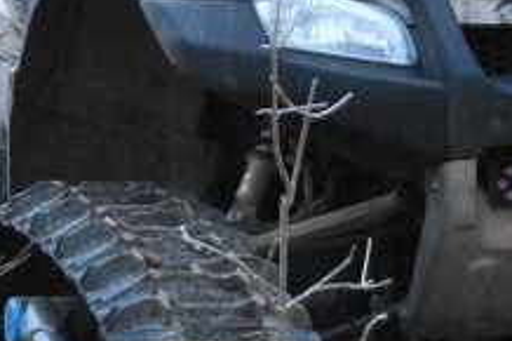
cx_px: 171
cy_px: 100
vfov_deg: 2.4
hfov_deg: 3.6
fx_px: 8228
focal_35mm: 579
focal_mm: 60
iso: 640
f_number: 5
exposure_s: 1/100
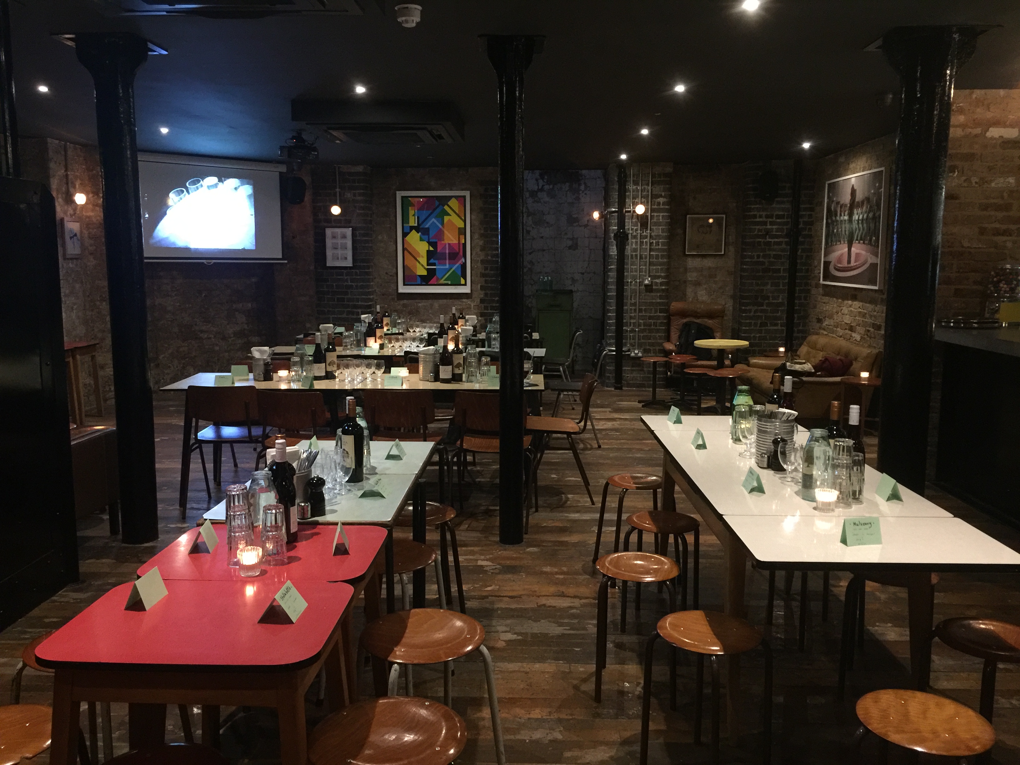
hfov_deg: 61.7
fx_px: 855
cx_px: 510
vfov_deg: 48.2
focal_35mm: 29
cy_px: 382
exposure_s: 1/8
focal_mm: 4.15
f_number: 2.2
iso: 160
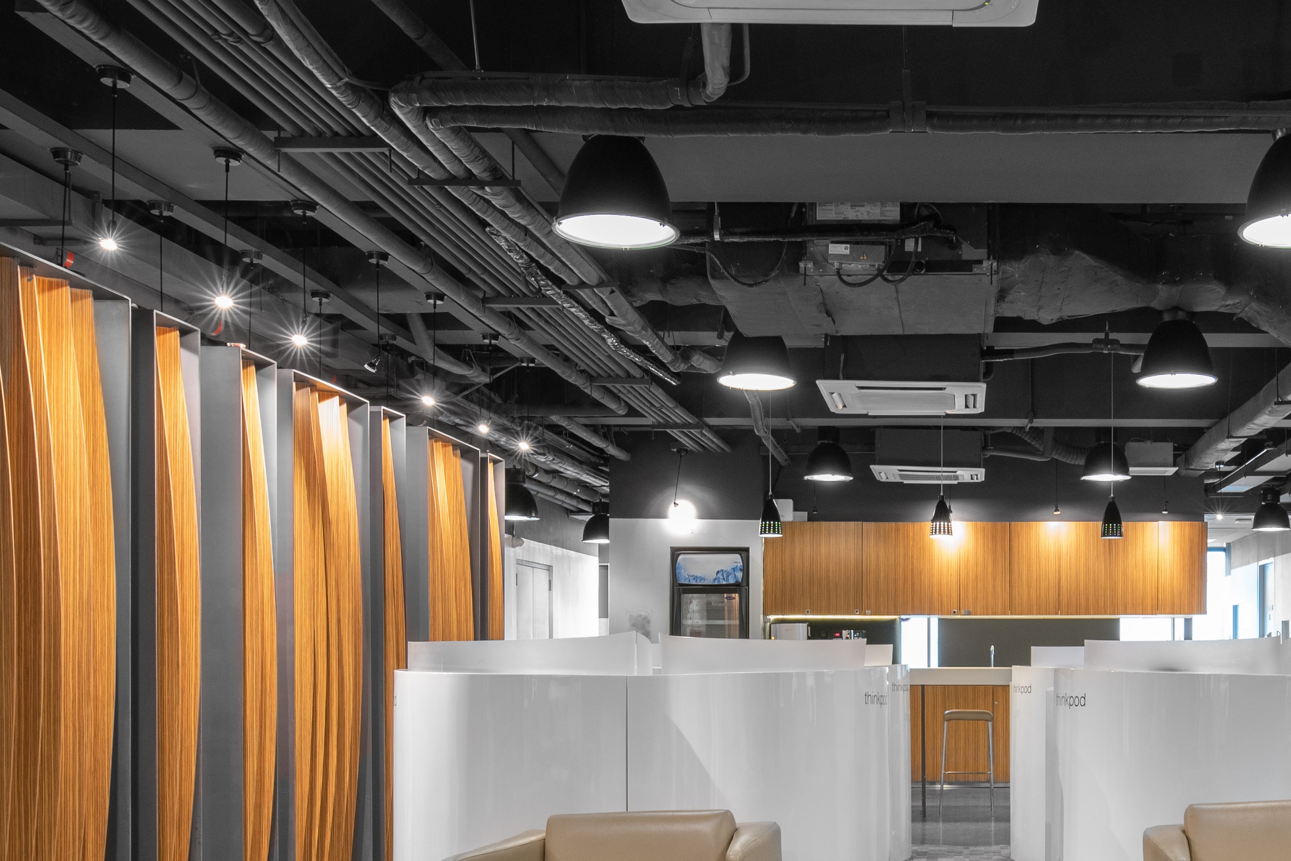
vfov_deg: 32.7
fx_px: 1434
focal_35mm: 40
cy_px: 664
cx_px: 973
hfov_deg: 46.6
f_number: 9
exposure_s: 1.3
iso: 400
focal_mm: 18
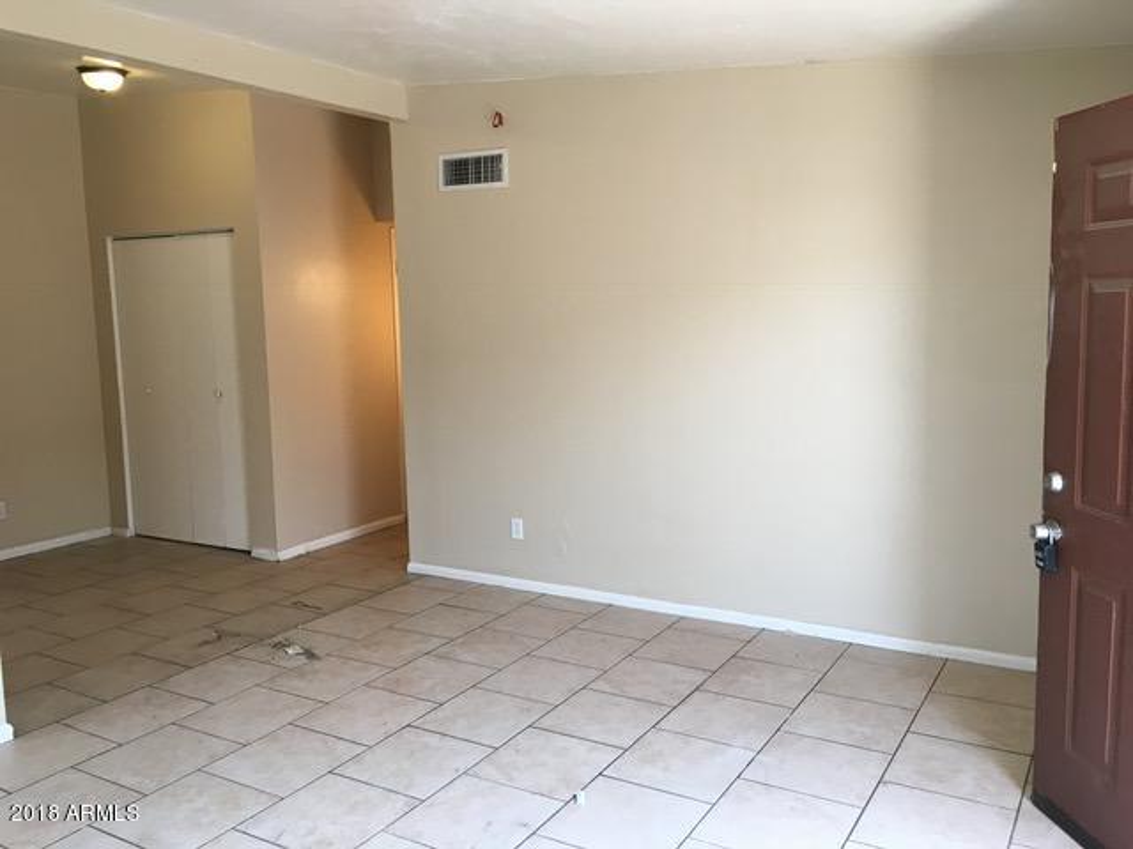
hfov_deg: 61.7
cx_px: 566
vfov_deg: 48.2
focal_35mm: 29
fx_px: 949
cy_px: 424
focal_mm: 4.15
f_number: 2.2
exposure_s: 1/30
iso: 32
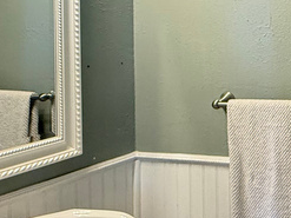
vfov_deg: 24.6
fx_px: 487
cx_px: 353
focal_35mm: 58
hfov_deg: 28.6
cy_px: 26
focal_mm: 2.22
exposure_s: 1/60
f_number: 2.2
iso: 250
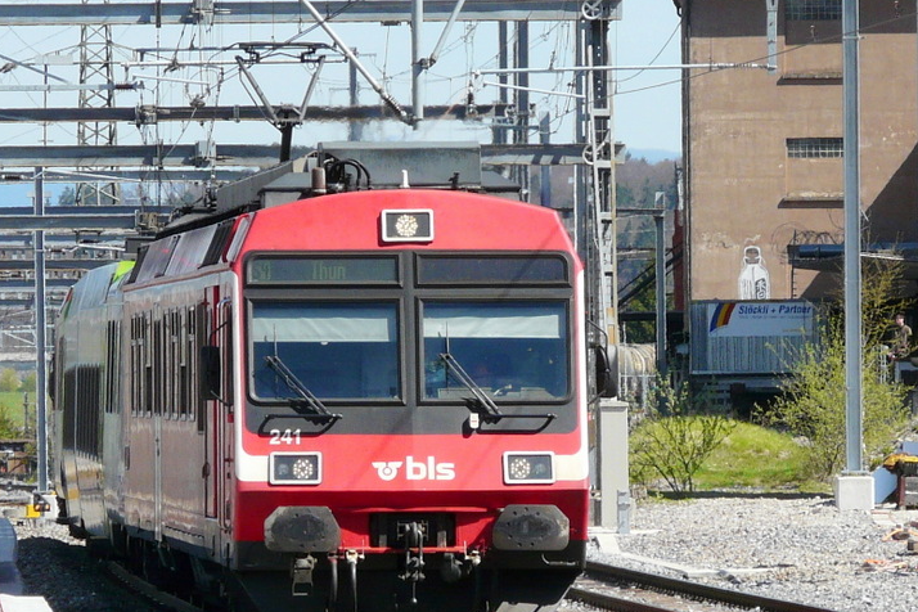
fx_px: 7955
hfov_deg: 6.6
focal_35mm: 312
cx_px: 390
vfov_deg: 4.4
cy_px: 330
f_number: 5.6
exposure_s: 1/400
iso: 100
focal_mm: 35.2
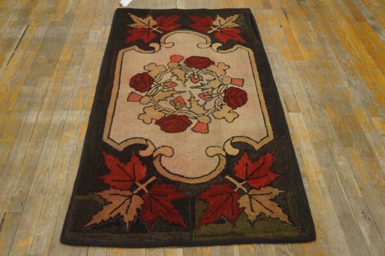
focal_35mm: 34
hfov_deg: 55.1
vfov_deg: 38.3
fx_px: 369
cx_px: 192
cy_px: 128
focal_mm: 23
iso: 2000
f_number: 4
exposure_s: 1/160
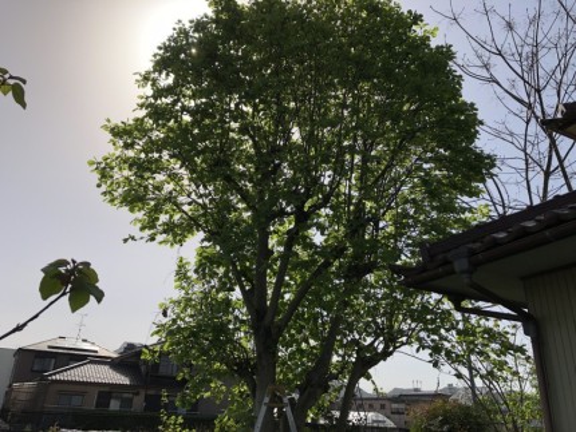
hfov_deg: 61.6
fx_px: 483
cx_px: 288
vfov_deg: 48.3
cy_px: 216
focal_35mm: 29
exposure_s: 1/3205
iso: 20
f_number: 1.8
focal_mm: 3.99
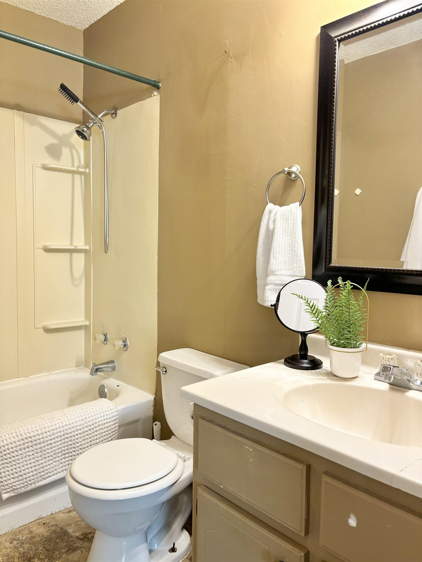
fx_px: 423
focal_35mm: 26
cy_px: 281
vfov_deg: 67.3
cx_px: 211
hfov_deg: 53.1
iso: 160
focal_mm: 5.96
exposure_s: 1/60
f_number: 1.6
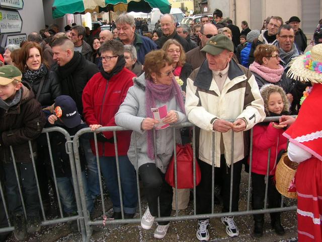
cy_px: 121
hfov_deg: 52.6
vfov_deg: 40.7
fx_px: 326
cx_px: 161
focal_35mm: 35
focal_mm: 5.8
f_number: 2.8
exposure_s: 1/146
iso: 50
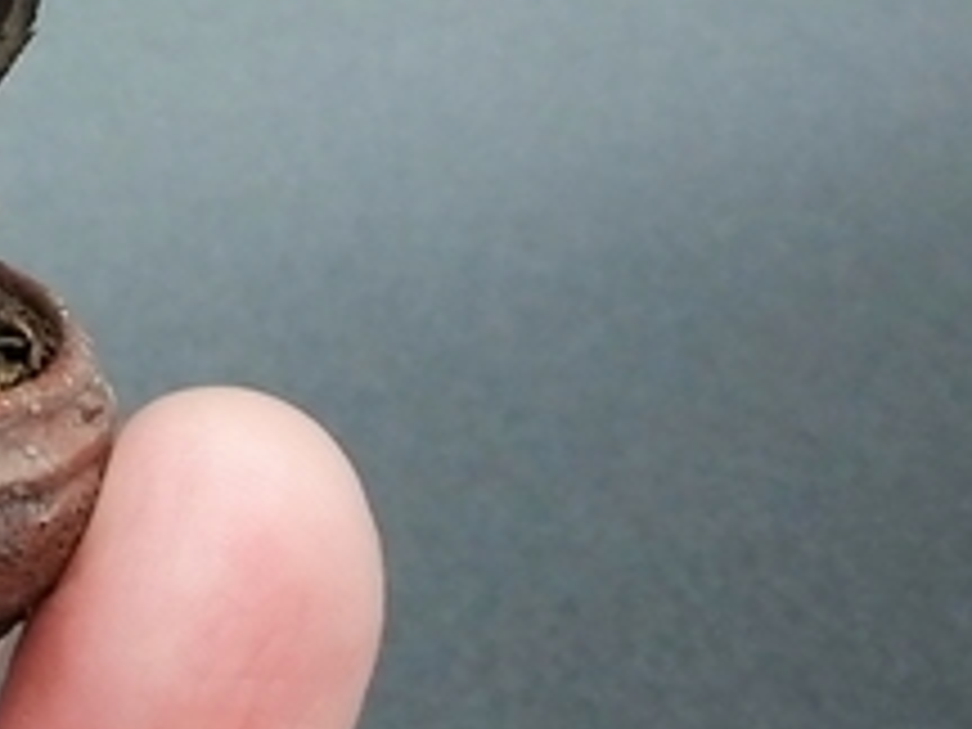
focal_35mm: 150
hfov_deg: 12.8
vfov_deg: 9.8
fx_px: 4212
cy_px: 27
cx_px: -225
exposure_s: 1/50
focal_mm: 3.62
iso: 100
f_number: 1.8
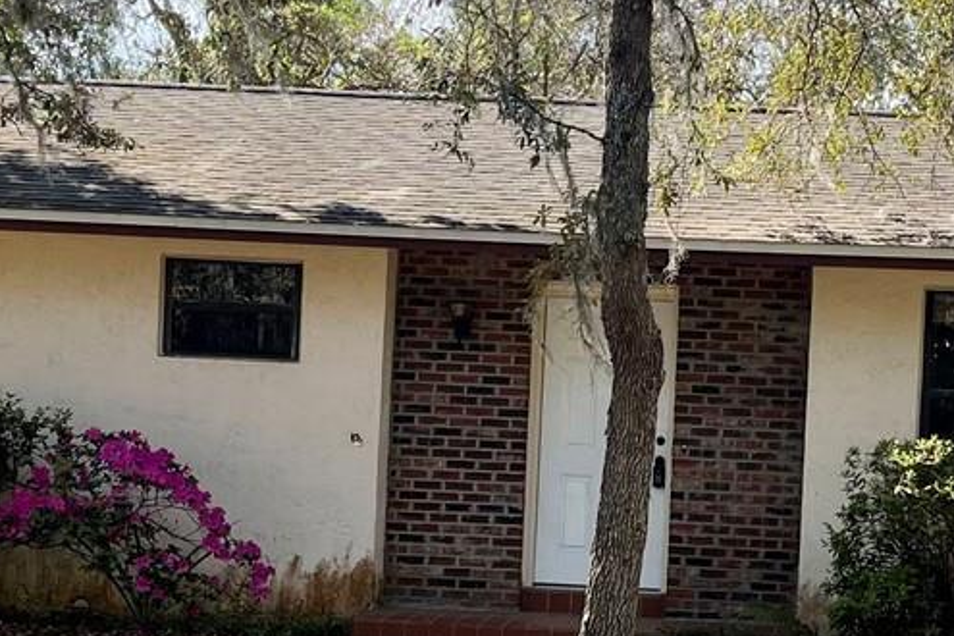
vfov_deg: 16.2
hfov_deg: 24.0
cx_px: 692
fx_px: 2226
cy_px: 476
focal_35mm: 84
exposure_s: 1/813
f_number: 1.6
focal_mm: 5.1
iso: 32
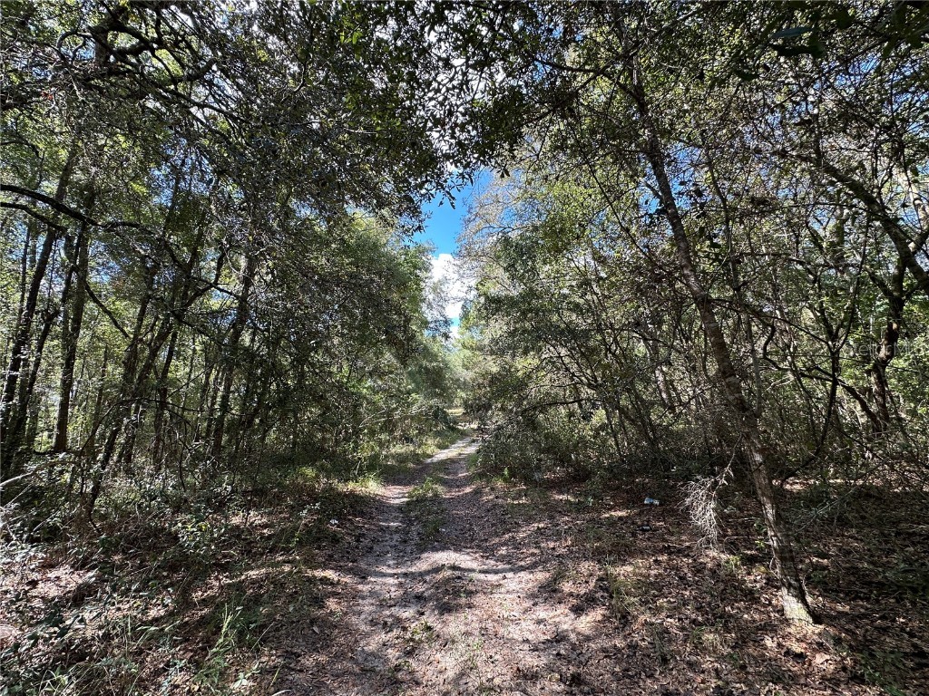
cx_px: 464
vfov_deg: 85.7
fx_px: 376
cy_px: 348
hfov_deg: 102.1
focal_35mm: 14
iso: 40
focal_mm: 2.22
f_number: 2.2
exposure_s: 1/157
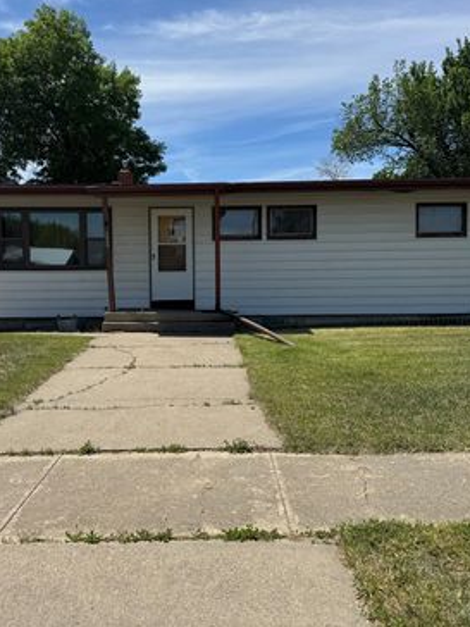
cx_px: 205
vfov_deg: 55.3
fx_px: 597
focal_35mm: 33
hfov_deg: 42.9
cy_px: 306
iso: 80
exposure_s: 1/5814
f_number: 1.78
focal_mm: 6.76
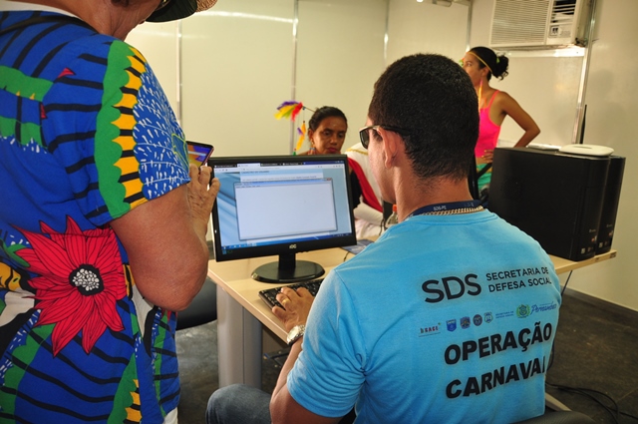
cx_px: 319
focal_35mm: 52
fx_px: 929
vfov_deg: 25.7
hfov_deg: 37.9
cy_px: 212
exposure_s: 1/60
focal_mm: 35
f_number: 4.5
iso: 400
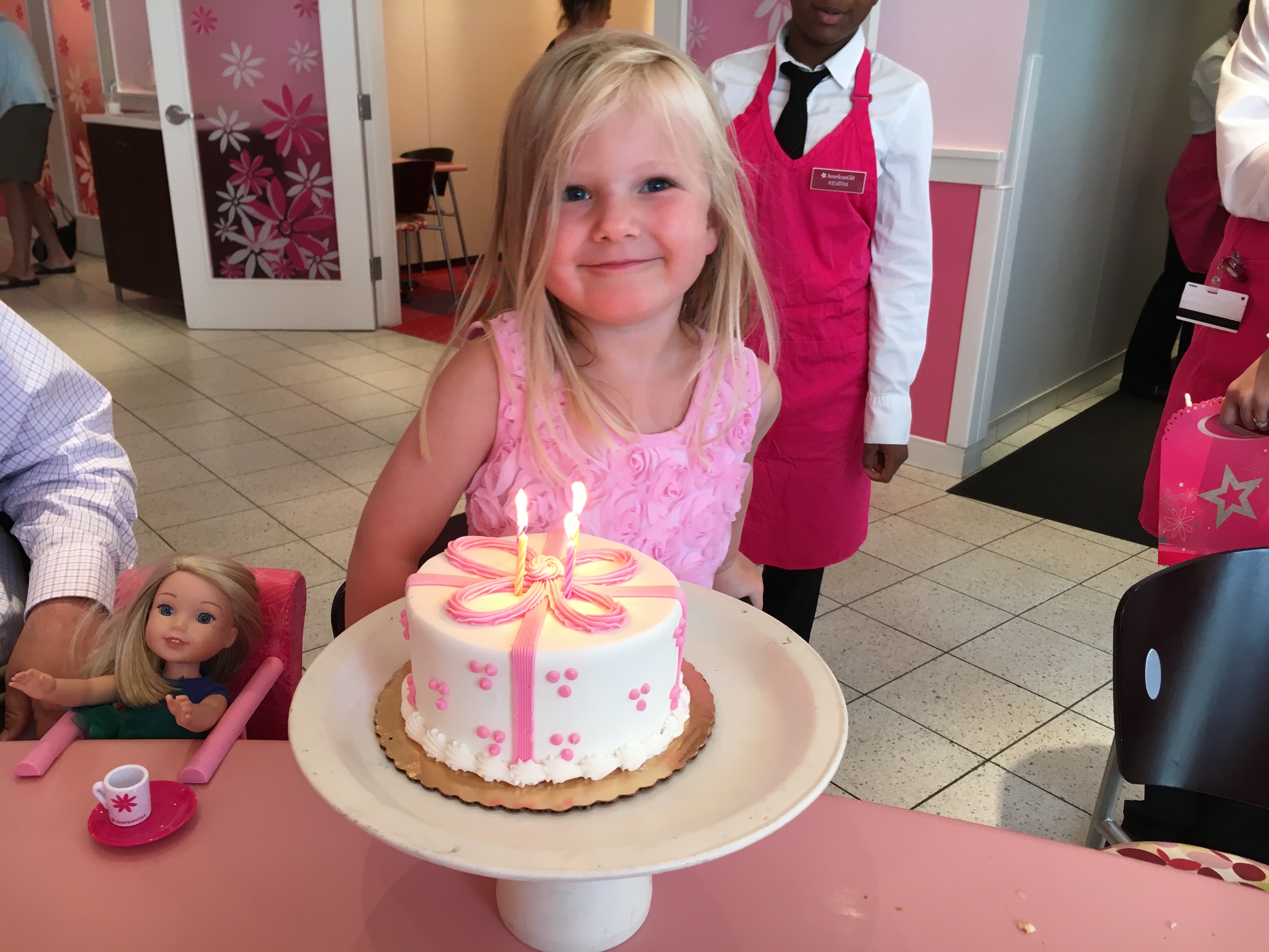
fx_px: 1063
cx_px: 634
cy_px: 476
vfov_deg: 48.2
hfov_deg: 61.7
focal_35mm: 29
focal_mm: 4.15
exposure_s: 1/30
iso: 50
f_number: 2.2
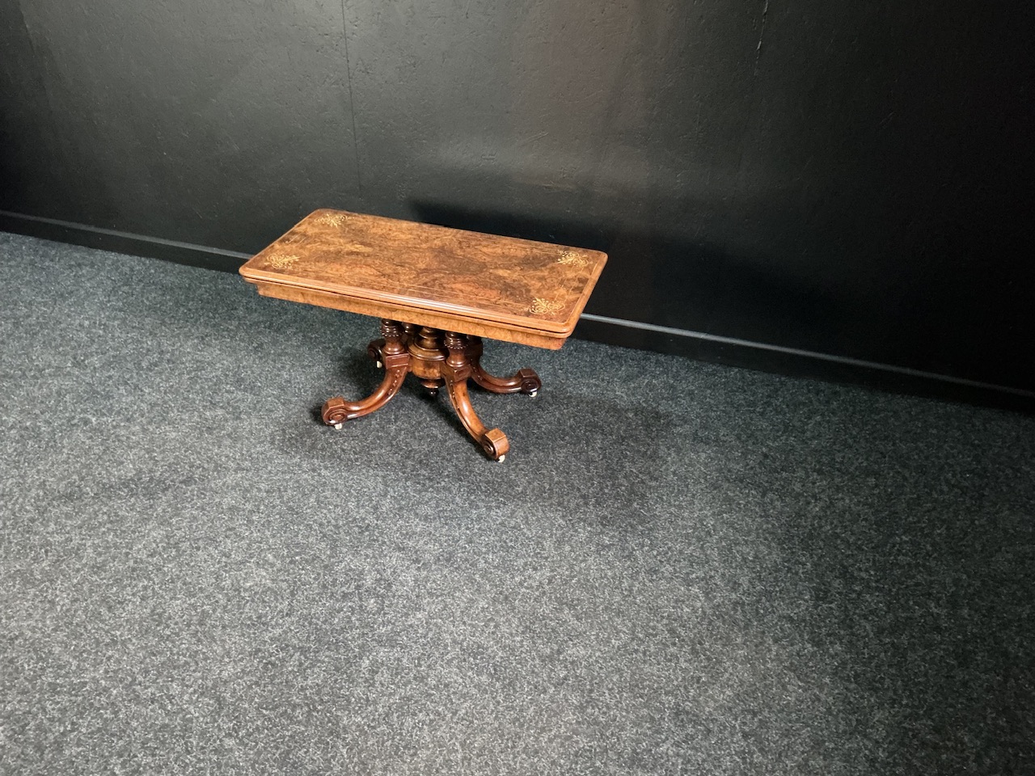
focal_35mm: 29
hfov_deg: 61.7
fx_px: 867
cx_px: 518
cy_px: 388
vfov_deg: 48.2
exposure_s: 1/20
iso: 500
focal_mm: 3
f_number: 1.8
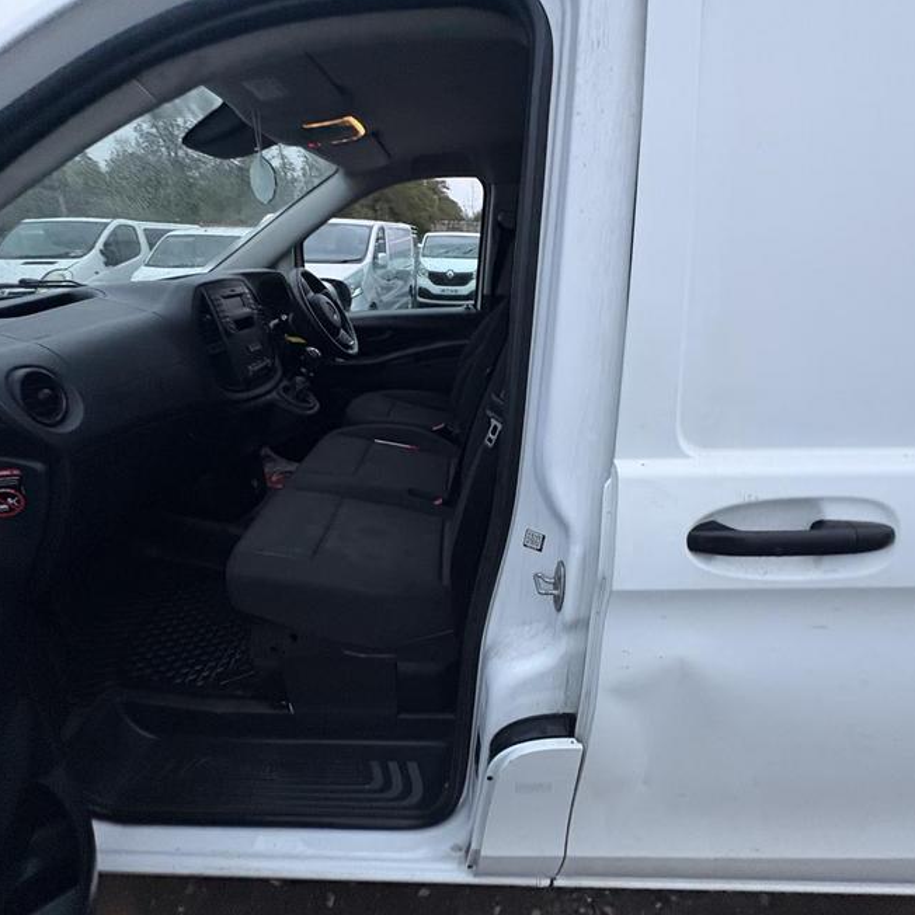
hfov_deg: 84.0
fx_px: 508
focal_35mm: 17
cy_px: 445
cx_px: 465
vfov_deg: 83.9
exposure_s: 1/60
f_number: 2.2
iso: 320
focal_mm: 2.22
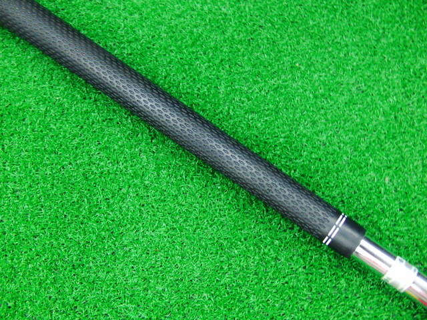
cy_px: 160
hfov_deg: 50.1
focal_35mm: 37
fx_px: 456
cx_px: 214
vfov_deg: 38.7
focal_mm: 6.42
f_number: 3.6
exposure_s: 1/20
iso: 400
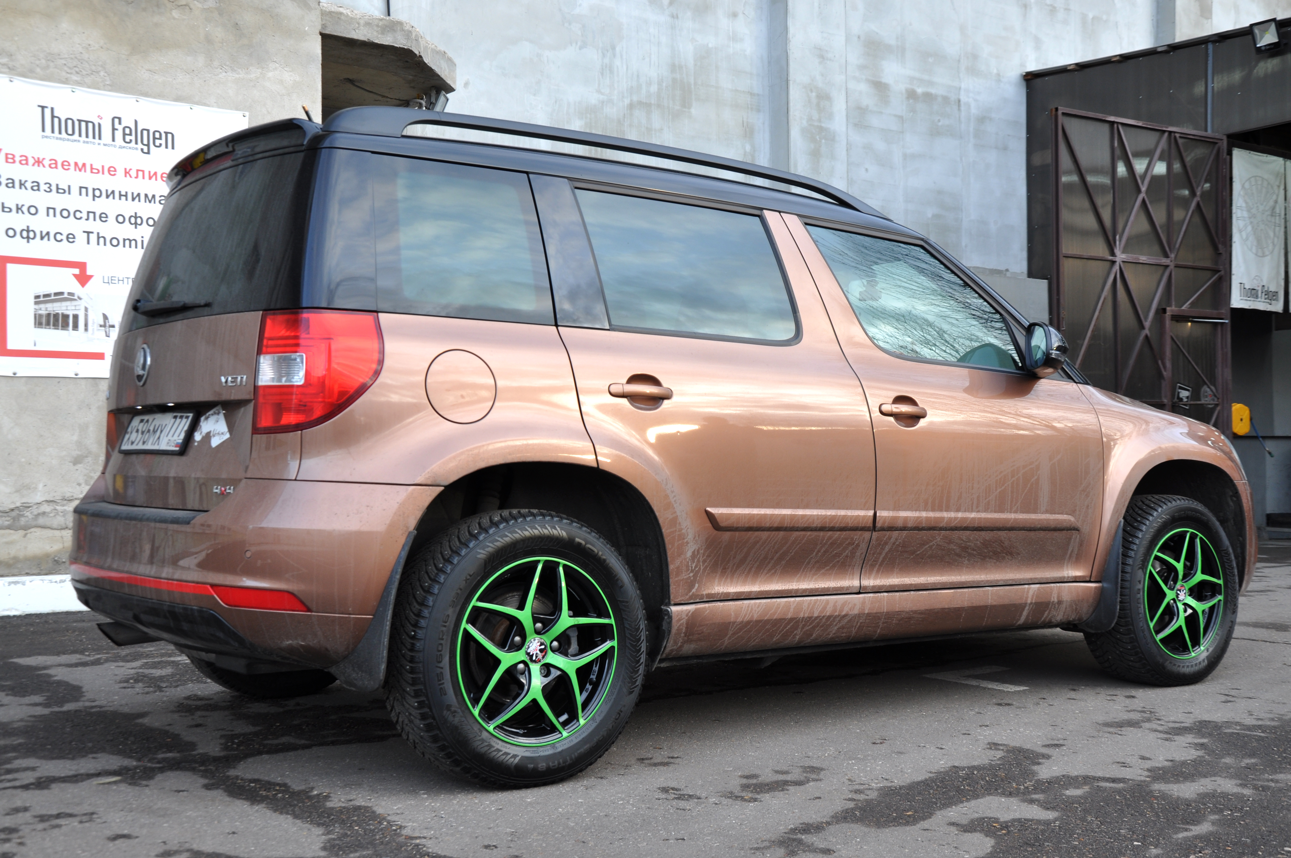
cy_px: 429
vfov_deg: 34.1
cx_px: 646
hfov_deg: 49.6
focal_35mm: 39
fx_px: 1397
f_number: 6.3
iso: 200
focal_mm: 26
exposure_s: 1/40
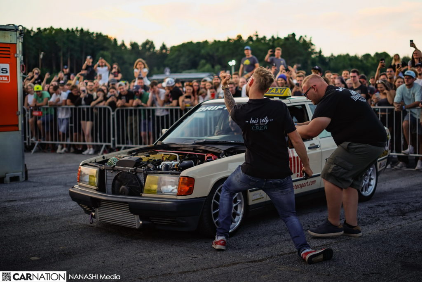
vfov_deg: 27.0
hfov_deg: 39.6
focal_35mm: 50
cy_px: 141
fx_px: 586
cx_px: 211
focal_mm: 50
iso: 400
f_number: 1.8
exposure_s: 1/320
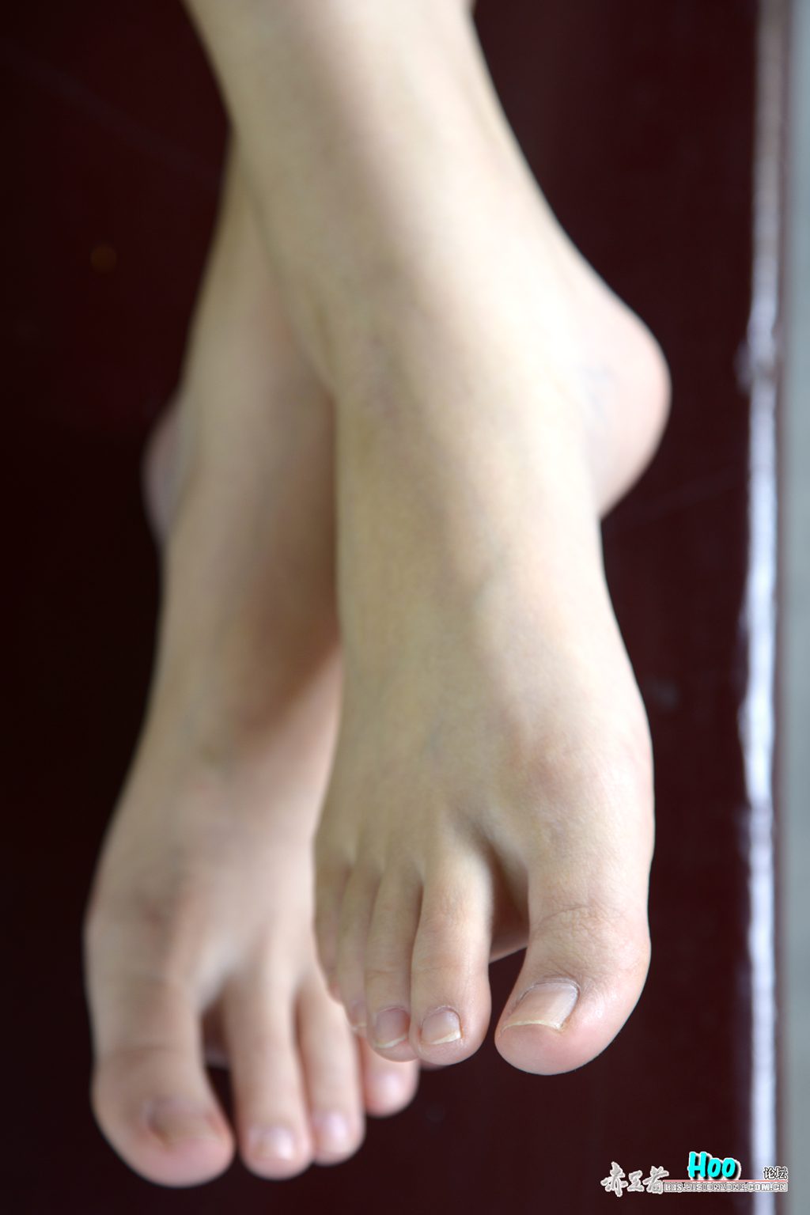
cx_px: 405
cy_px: 608
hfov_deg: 11.4
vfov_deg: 17.1
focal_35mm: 120
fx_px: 4050
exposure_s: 1/60
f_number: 5
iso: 320
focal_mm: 120
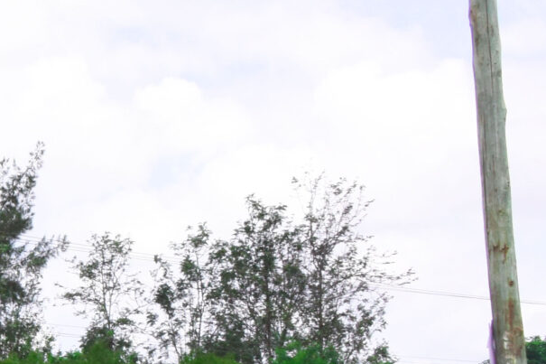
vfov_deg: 10.7
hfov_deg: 13.8
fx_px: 1926
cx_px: -534
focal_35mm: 127
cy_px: 373
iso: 400
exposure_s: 1/200
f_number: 14
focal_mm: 20
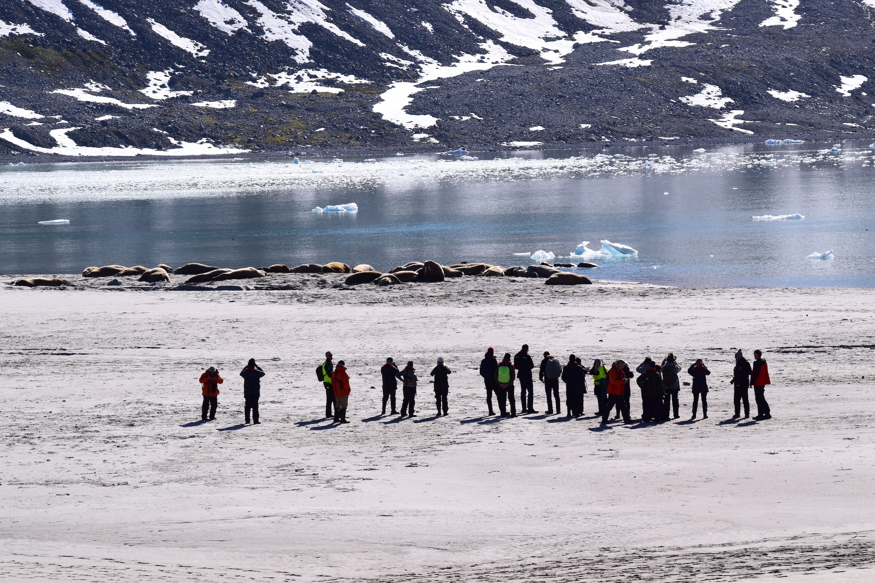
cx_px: 438
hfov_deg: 11.2
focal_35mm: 183
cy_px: 292
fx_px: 4448
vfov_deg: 7.5
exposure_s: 1/500
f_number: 11
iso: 220
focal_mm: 122
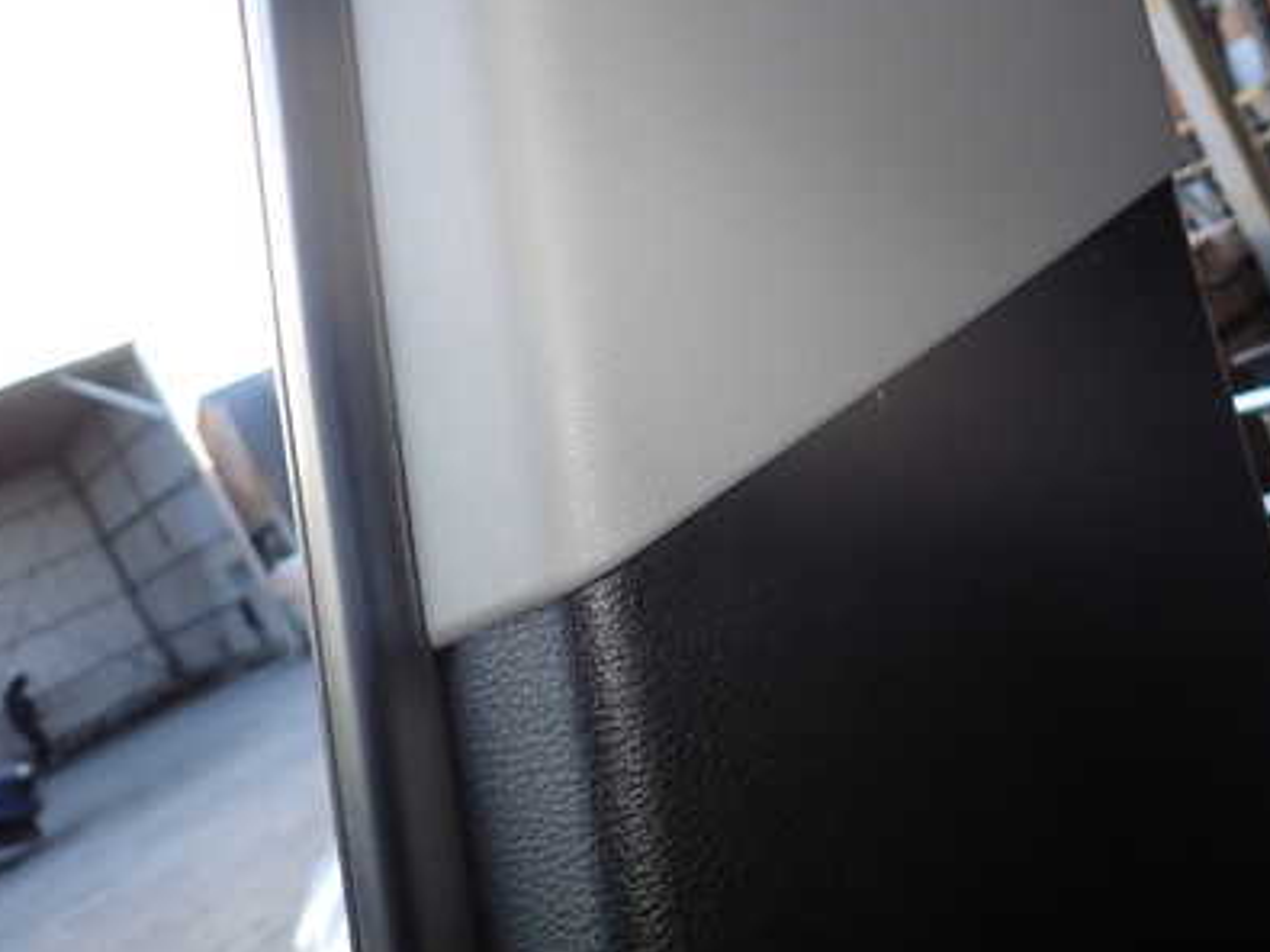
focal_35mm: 38
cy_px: 351
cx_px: 942
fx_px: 1394
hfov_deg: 47.3
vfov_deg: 37.4
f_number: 5.6
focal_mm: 4.5
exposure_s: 1/30
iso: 100
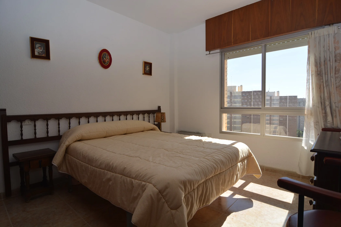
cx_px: 170
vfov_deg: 67.4
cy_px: 114
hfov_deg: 90.0
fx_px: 170
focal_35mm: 18
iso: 100
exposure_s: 1/160
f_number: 6.3
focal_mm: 12
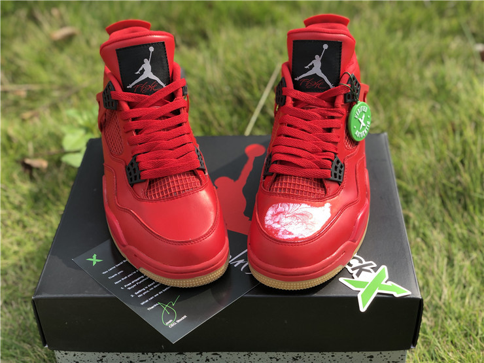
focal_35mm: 52
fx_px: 727
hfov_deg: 36.8
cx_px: 242
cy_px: 182
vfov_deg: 28.0
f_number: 2.4
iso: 16
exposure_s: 1/466
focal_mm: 6
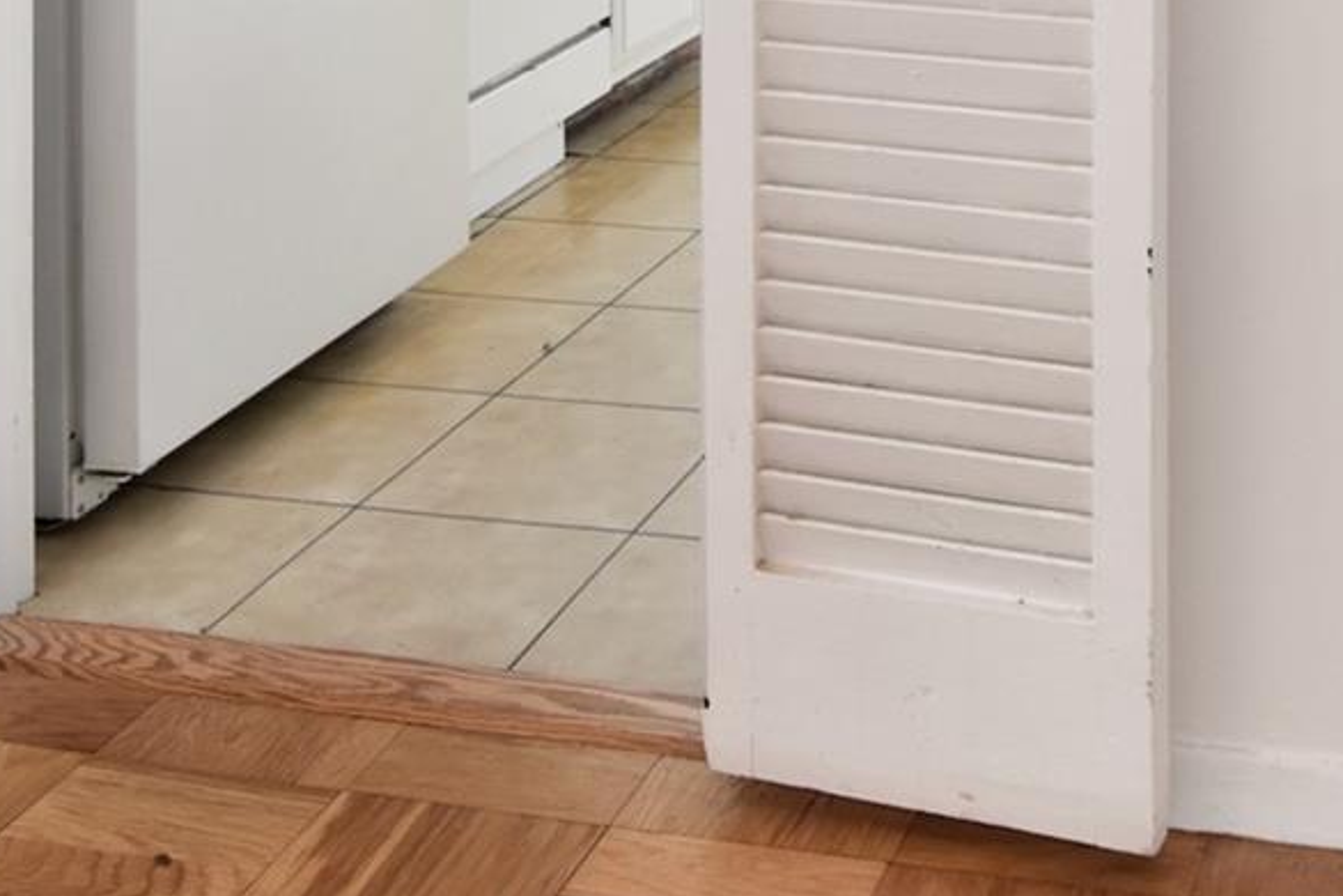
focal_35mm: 58
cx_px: 1109
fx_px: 2154
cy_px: -566
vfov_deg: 19.4
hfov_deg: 33.4
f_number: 11
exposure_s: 1/40
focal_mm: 11
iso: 640
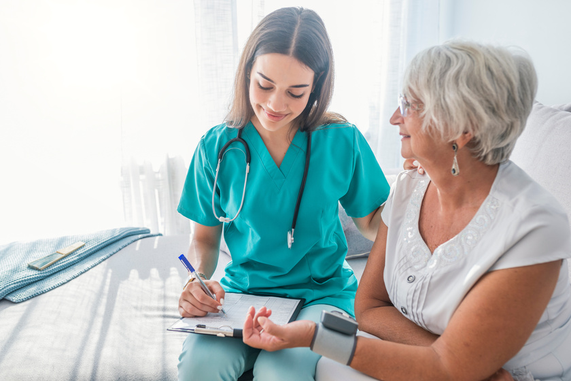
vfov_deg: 37.9
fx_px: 555
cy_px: 190
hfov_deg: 54.4
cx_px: 286
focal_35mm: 35
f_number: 3.2
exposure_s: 1/160
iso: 125
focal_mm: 35
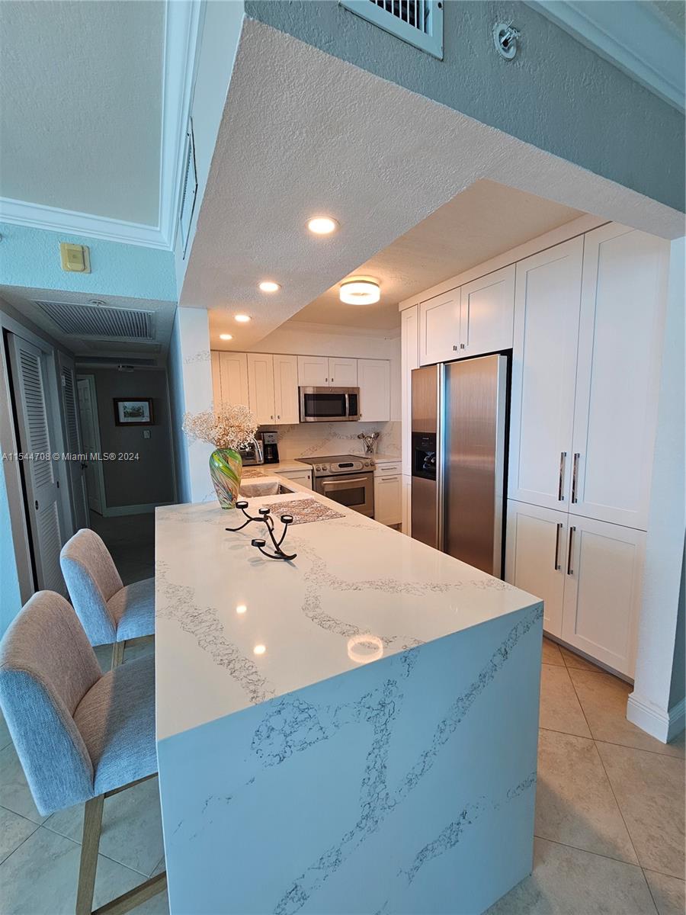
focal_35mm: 13
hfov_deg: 89.9
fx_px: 344
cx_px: 343
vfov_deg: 106.2
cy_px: 458
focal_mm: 2.2
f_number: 2.2
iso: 64
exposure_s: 1/60
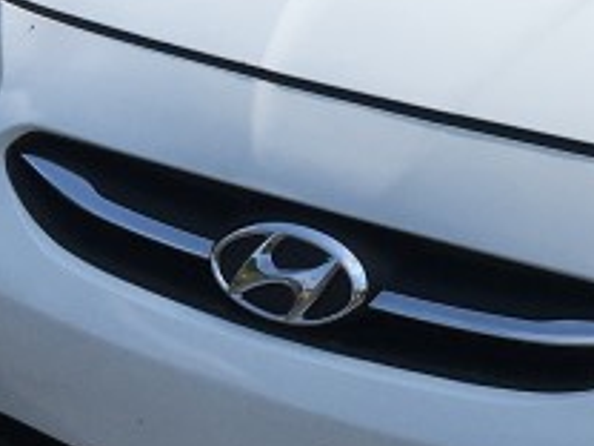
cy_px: 140
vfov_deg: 10.4
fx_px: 2454
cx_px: 768
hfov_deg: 13.3
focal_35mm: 143
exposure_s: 1/3077
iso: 25
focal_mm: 4.15
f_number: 2.2
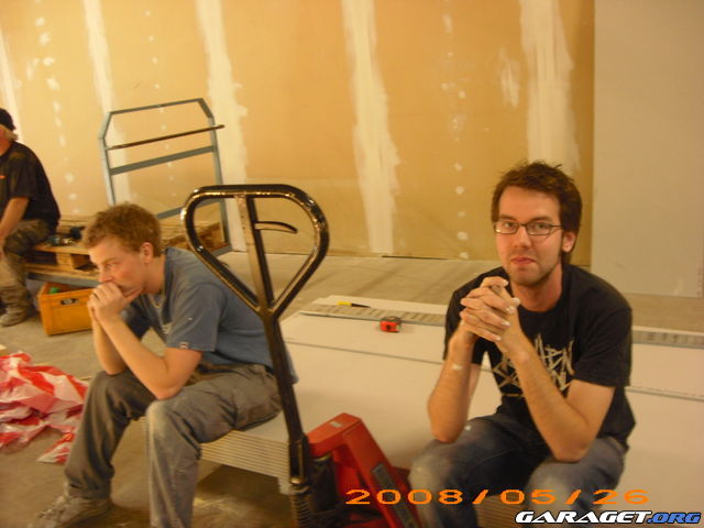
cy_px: 264
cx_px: 352
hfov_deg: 50.1
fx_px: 752
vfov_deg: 38.7
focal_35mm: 37
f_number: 2.7
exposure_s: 1/6
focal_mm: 6.2
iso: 200
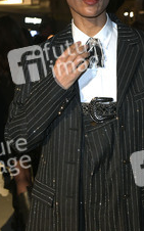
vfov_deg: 28.6
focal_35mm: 72
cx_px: 90
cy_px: 111
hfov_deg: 18.0
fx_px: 453
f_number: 5.6
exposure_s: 1/125
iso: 2000
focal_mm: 40
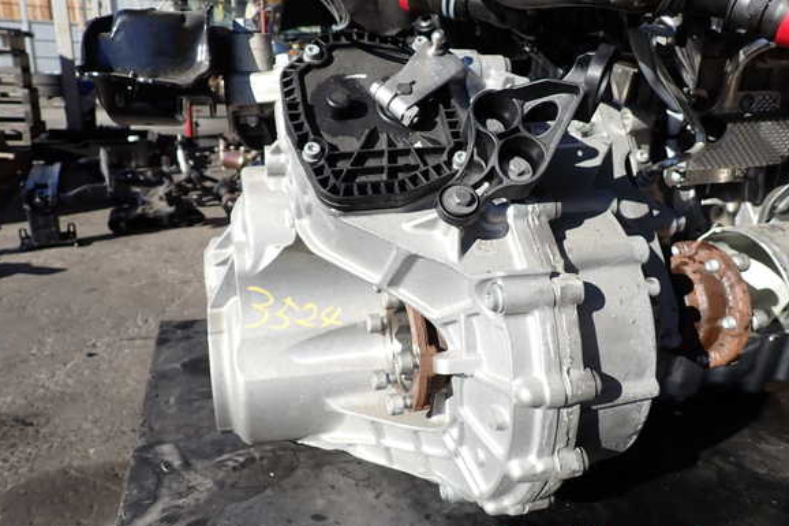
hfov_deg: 67.4
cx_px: 393
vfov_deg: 47.9
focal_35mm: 27
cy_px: 253
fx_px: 592
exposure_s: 1/800
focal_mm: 4.5
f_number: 2.8
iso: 100
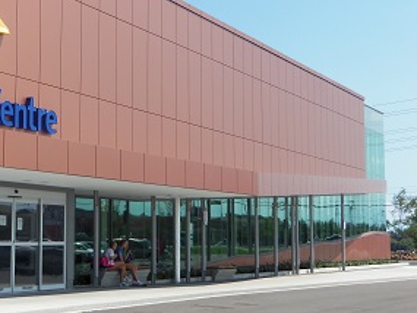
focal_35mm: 86
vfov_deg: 17.2
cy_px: 119
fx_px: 1036
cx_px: 57
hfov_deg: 22.3
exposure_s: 1/500
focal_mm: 8.7
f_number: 4.6
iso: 64
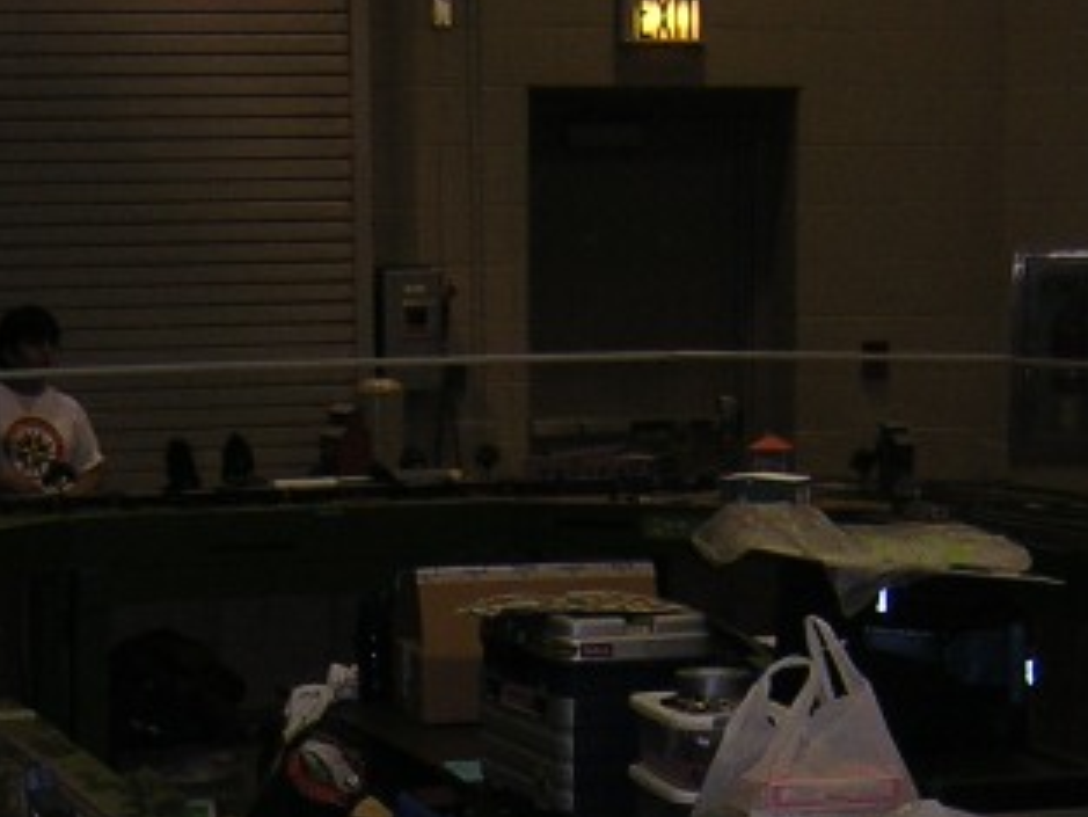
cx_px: 320
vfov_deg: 15.6
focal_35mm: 92
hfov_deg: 21.2
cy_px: 911
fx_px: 2893
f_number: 2.6
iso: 100
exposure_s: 1/60.1
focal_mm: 4.7
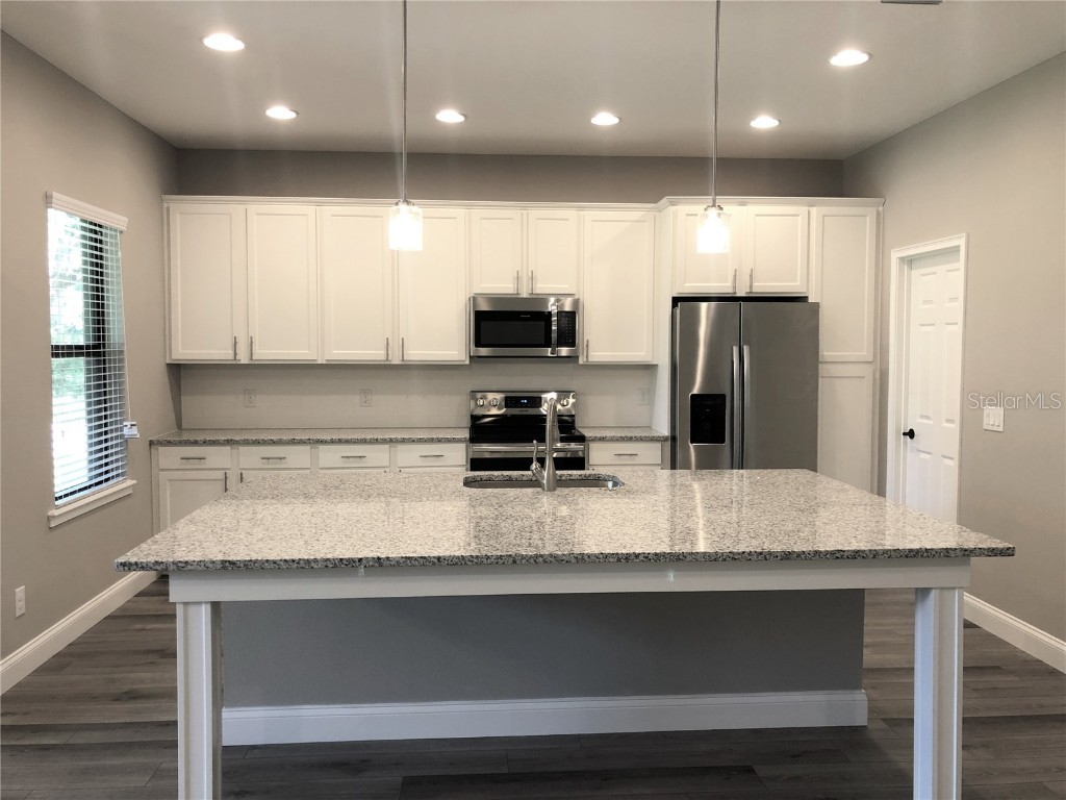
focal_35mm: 28
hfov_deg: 63.4
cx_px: 533
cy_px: 400
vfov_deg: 49.7
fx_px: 862
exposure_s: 1/30
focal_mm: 4
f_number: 1.8
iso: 32
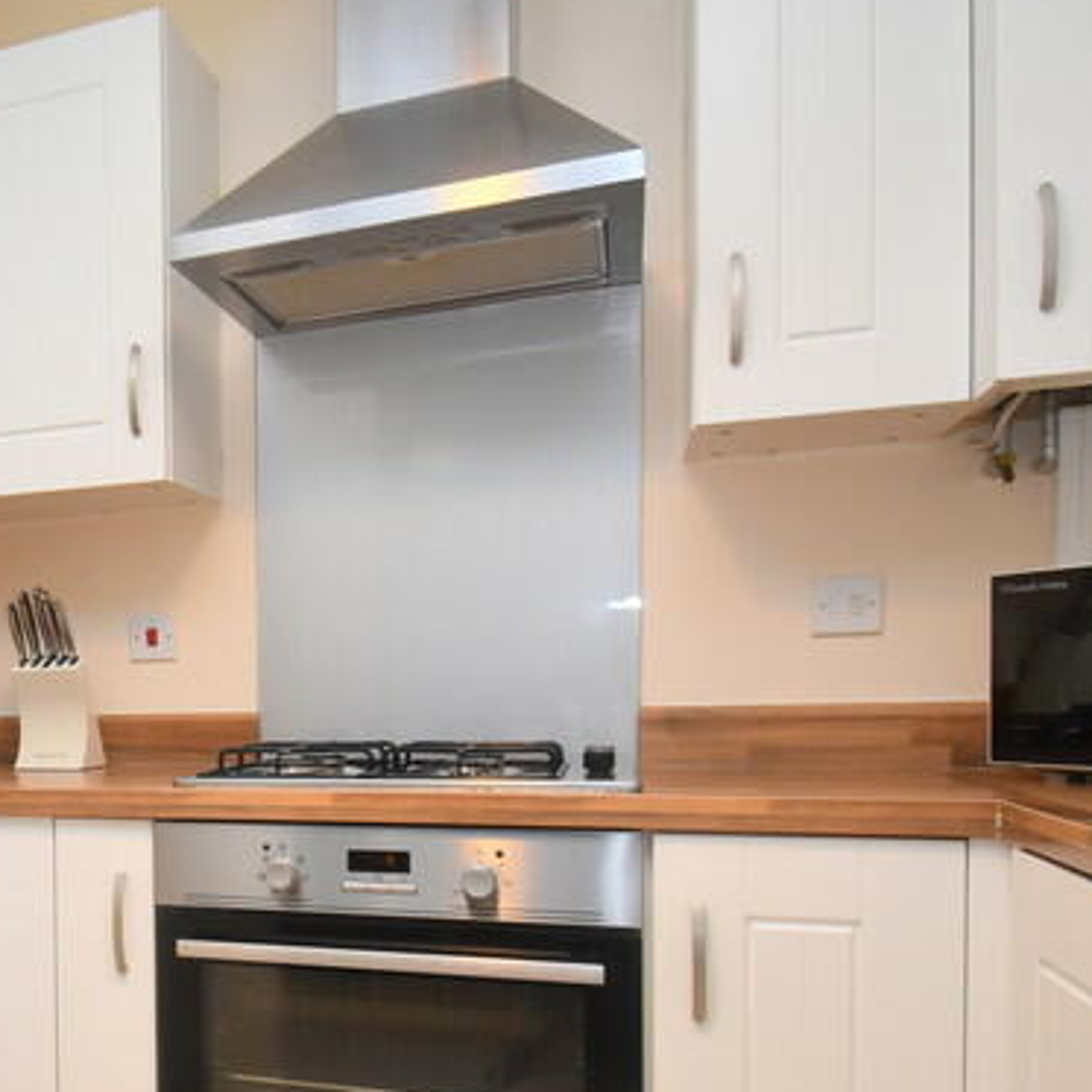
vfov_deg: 46.1
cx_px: -38
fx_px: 1249
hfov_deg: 40.4
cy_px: 768
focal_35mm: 35
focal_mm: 10
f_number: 4.5
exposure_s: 1/125
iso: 900
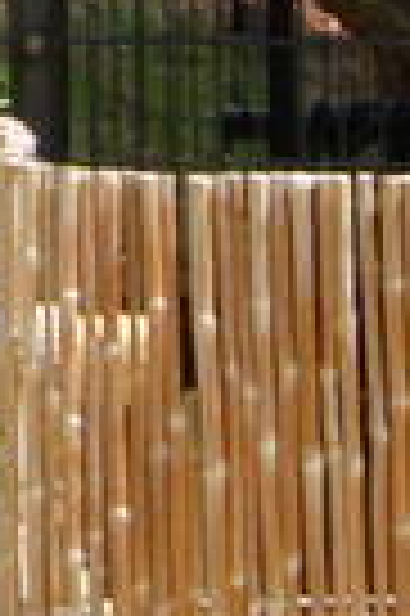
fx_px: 5394
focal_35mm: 315
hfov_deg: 4.2
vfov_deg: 6.4
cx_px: -919
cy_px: -506
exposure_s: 1/200
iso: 200
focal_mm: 18
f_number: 10
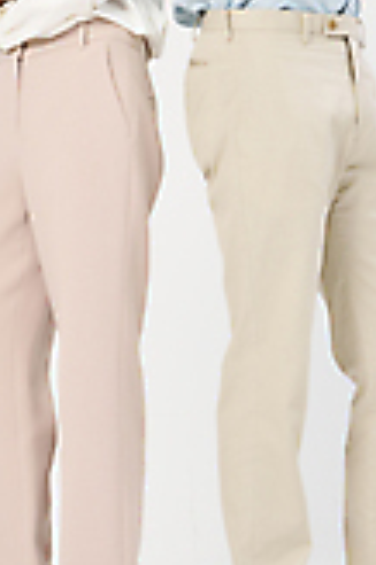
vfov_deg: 12.0
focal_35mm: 171
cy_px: 79
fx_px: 2684
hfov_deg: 8.0
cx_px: 147
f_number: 11
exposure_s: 1/125
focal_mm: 70
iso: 160
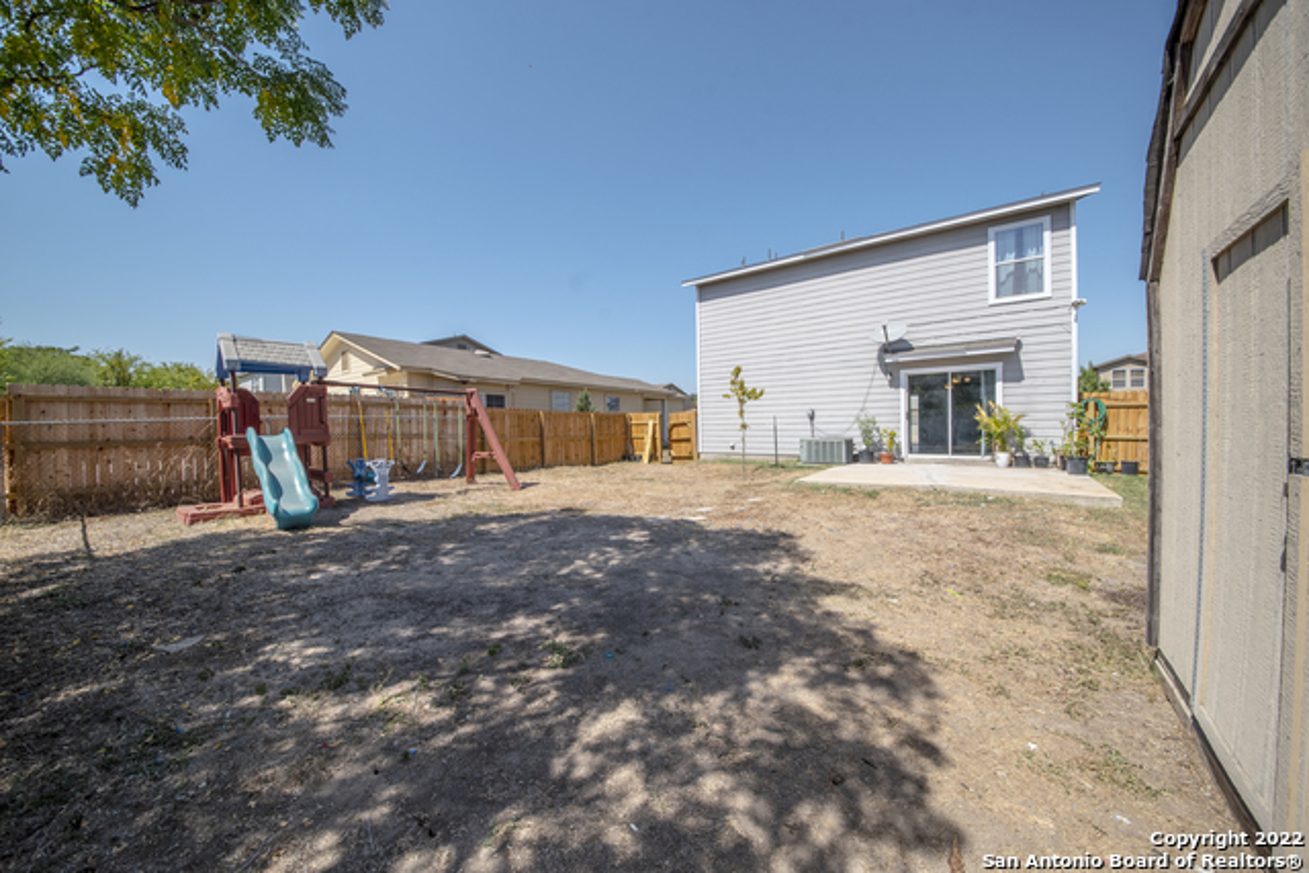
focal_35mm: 12
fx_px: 436
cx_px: 654
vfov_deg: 90.0
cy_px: 436
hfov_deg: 112.6
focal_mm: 12
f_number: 8
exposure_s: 1/1500
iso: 320
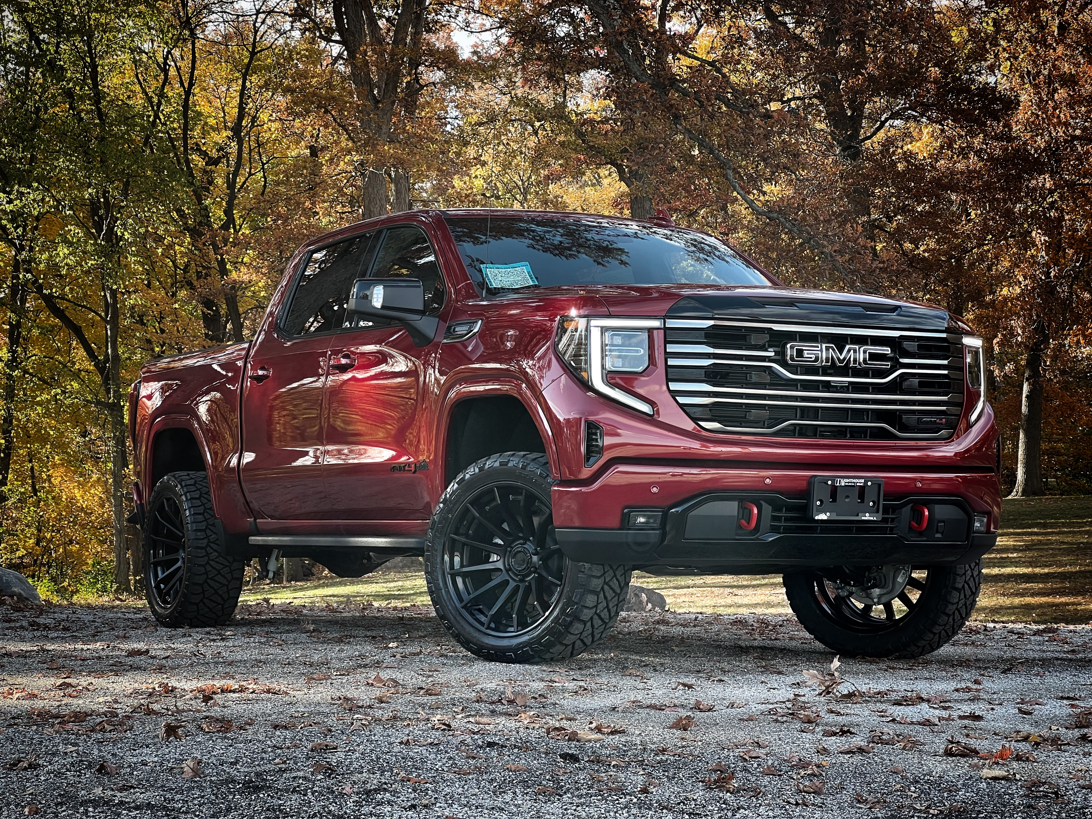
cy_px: 410
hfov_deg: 25.3
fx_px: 2429
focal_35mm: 77
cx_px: 546
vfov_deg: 19.1
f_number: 2.8
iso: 40
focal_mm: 9
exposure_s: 1/99
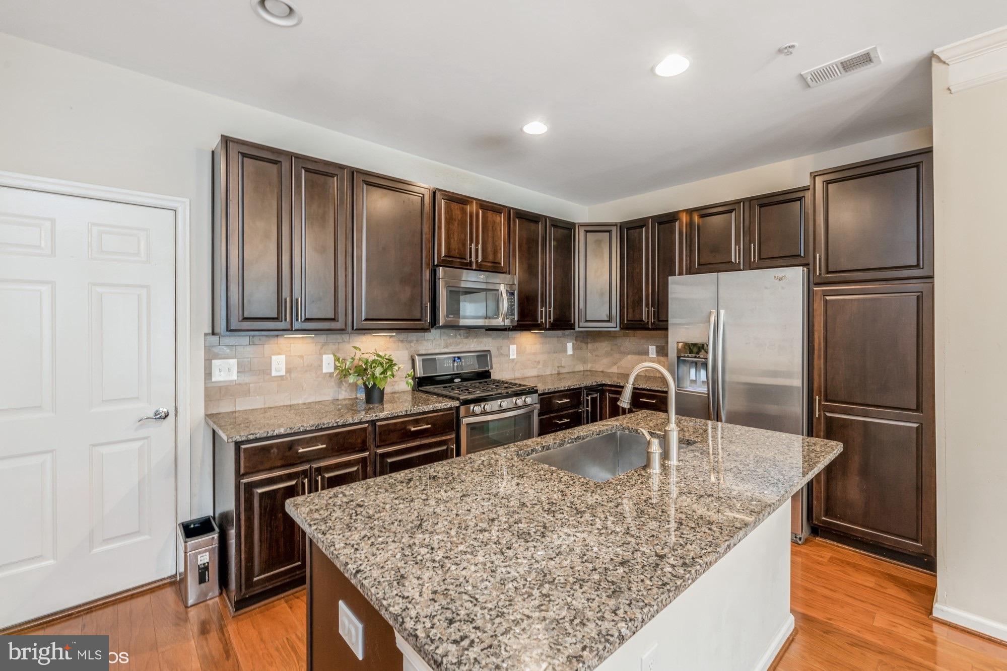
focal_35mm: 15
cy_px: 336
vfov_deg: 77.3
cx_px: 504
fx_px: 420
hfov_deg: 100.4
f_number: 9
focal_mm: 15
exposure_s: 1/1.25
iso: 250
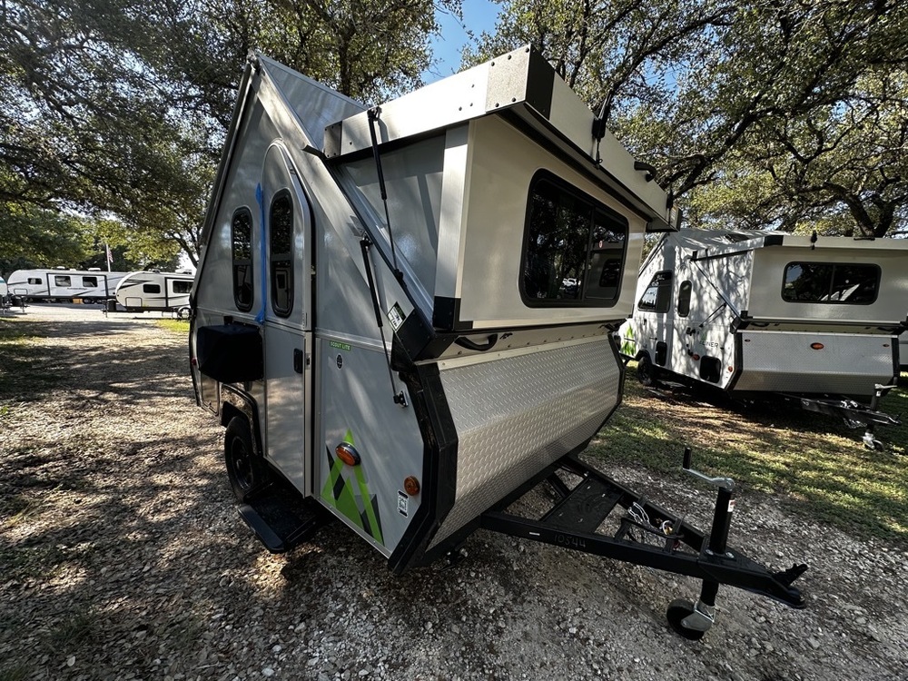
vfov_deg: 85.7
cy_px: 340
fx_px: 367
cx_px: 454
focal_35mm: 14
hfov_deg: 102.1
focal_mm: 2.22
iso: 40
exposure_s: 1/184
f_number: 2.2
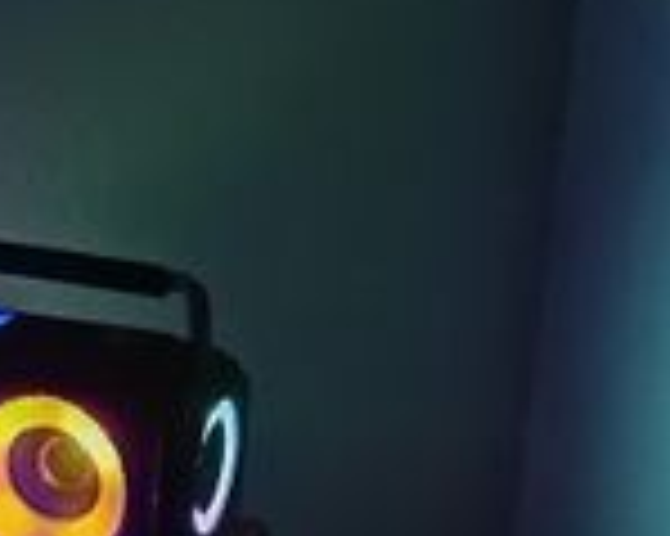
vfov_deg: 15.5
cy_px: 572
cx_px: -225
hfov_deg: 18.3
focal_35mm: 97
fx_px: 1922
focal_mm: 5.25
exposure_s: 1/20
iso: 5064
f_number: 1.75
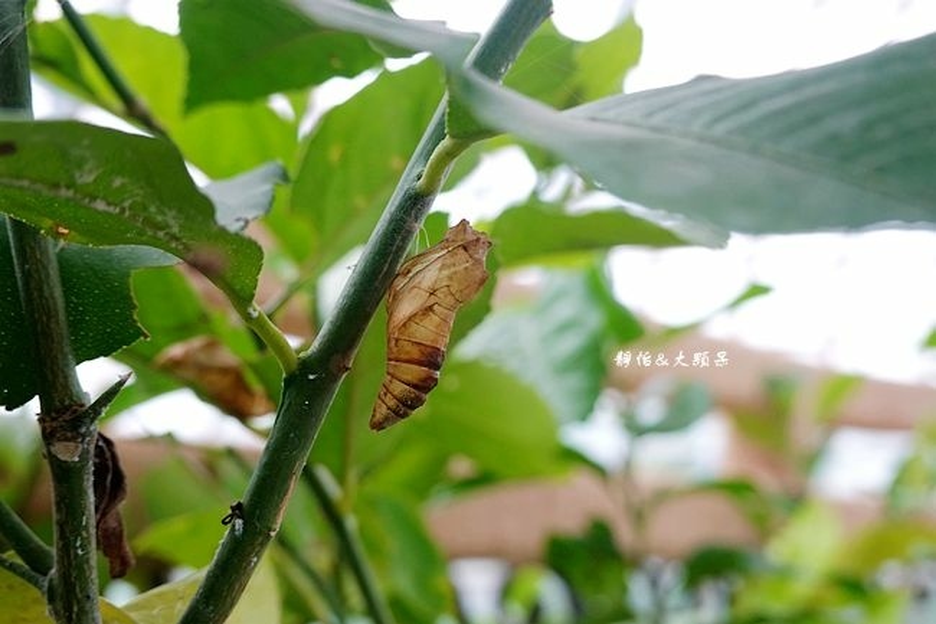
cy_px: 312
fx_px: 1222
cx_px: 468
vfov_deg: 28.6
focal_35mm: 47
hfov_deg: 41.9
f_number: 4
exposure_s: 1/50
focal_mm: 17.53
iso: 400
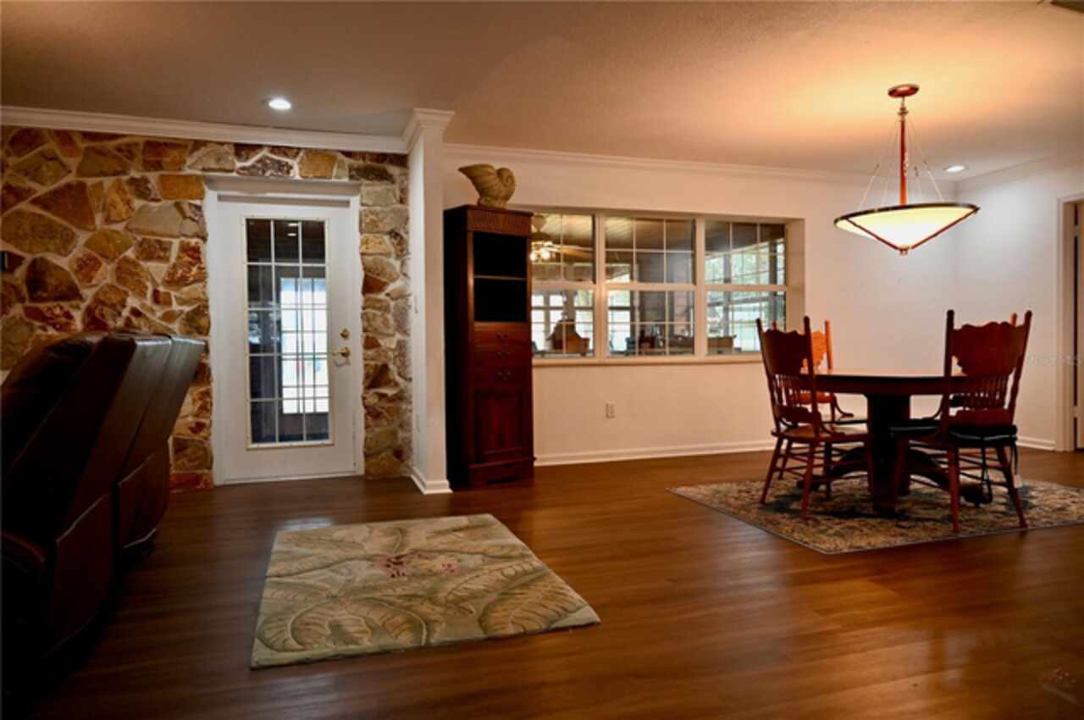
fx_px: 722
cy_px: 360
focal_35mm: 24
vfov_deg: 53.0
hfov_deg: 73.8
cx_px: 542
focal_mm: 24
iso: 1100
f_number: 4
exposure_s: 1/125
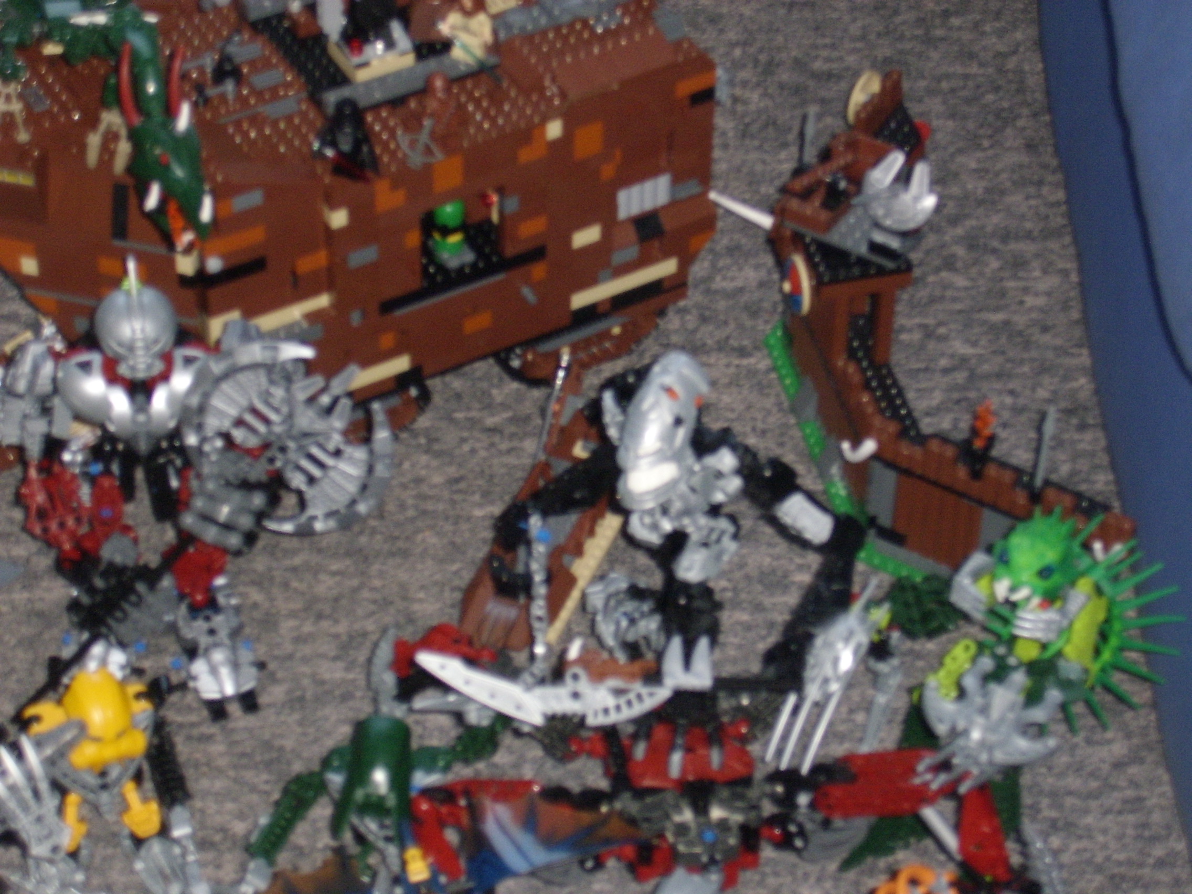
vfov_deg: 16.2
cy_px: 447
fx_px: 3134
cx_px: 596
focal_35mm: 91
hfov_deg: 21.5
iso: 200
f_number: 5
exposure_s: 1/60
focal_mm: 17.4
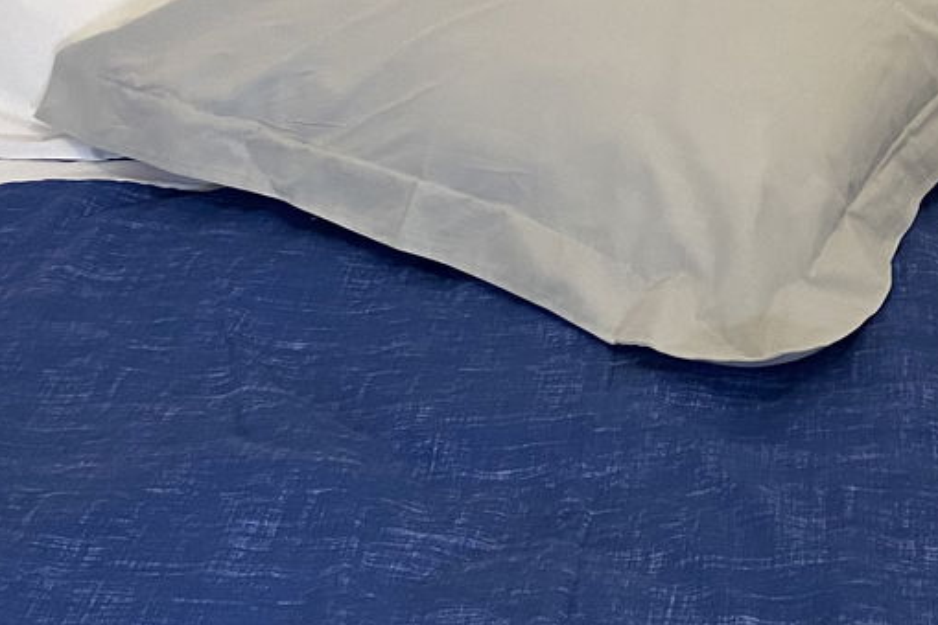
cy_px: -107
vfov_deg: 15.5
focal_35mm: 85
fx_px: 2214
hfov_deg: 23.2
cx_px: 877
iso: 200
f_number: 1.8
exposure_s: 1/50
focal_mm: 4.25
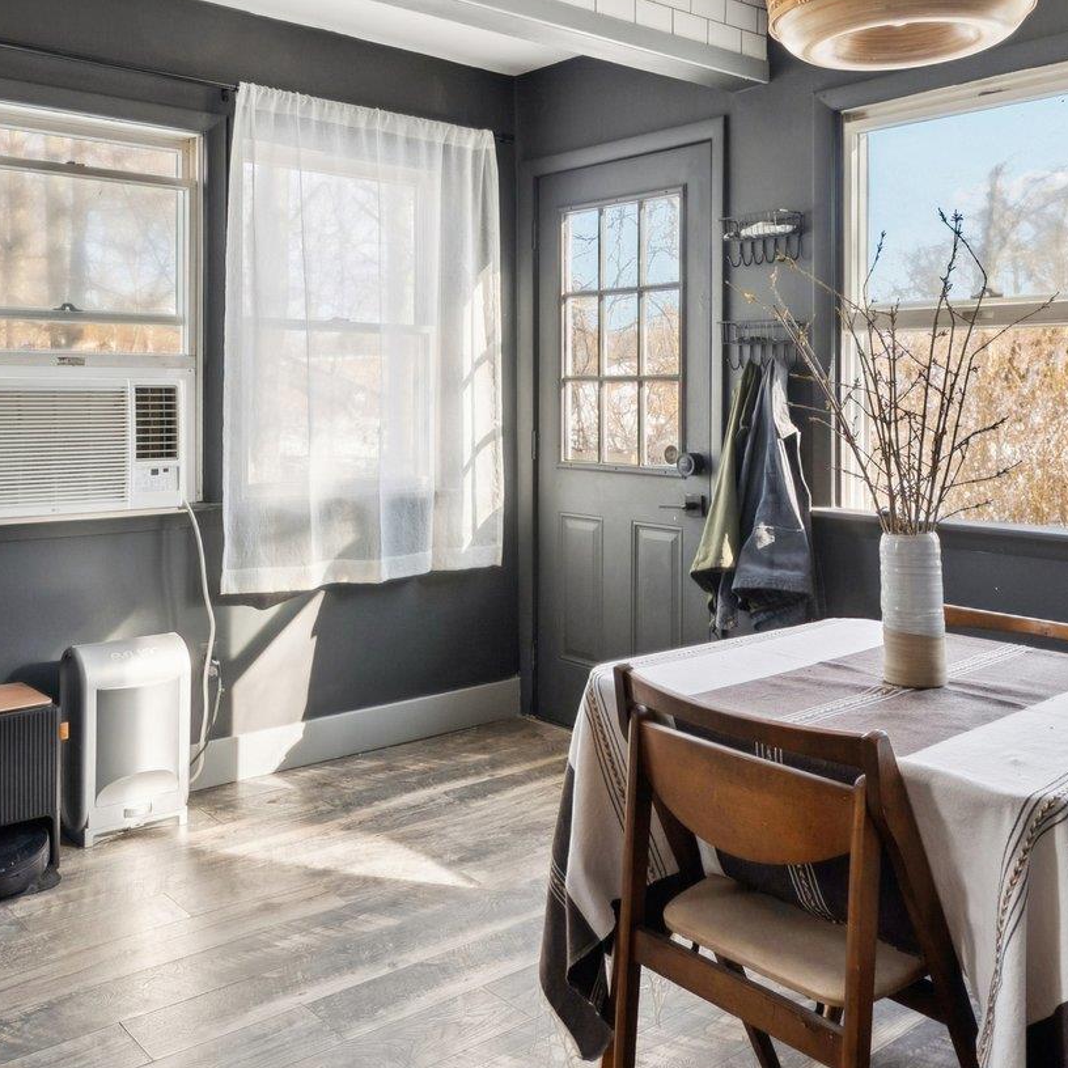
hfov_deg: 50.8
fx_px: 1117
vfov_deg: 51.0
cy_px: 464
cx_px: 427
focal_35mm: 32
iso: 400
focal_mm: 15
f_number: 7.1
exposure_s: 1/100
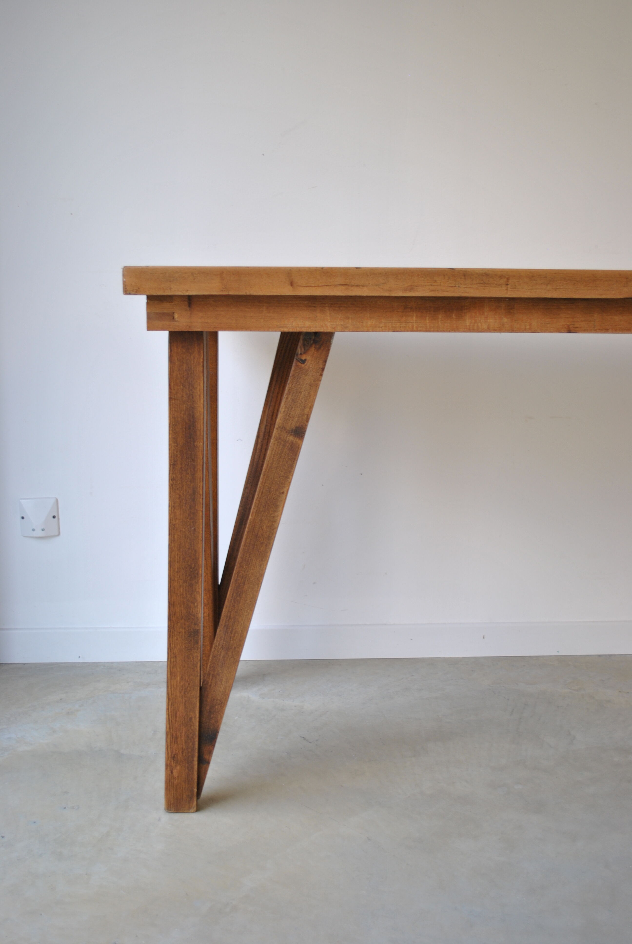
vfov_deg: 49.5
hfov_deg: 34.3
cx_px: 316
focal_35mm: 39
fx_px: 1024
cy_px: 472
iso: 200
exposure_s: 1/25
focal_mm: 26
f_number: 4.2
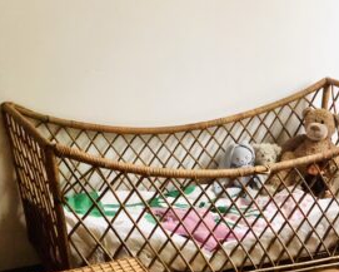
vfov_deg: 20.4
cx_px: 183
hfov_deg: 25.4
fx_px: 753
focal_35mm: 75
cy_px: 108
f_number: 2.4
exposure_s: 1/8
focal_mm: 6
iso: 250
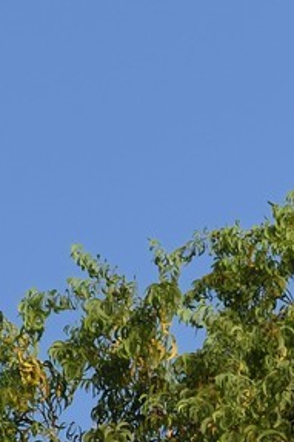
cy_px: 1090
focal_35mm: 312
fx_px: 3826
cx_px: -514
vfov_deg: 6.3
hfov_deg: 4.3
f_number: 10
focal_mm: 56
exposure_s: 1/250
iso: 200
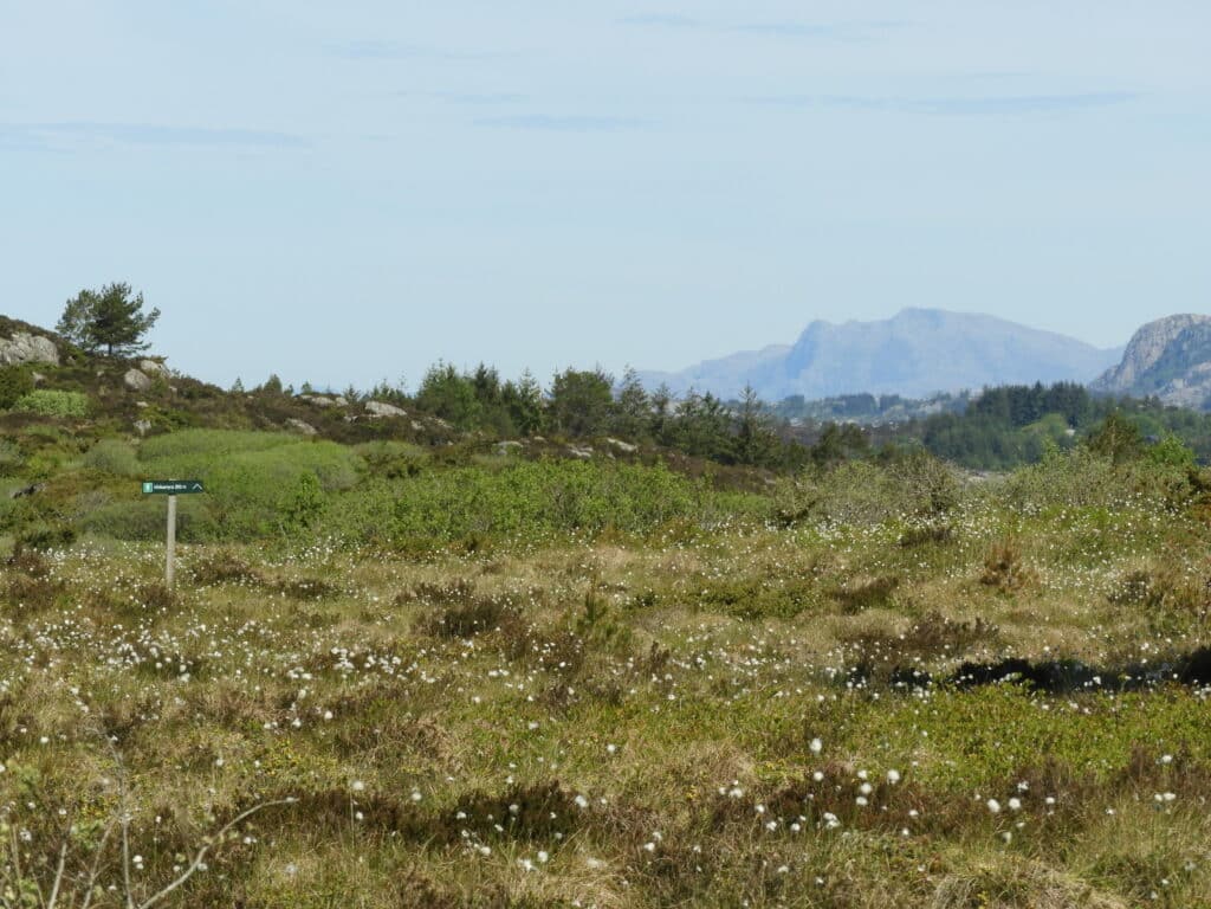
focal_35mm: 220
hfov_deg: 9.0
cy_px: 454
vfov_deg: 6.8
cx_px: 606
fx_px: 7696
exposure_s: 1/640
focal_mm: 39.4
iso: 200
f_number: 7.6
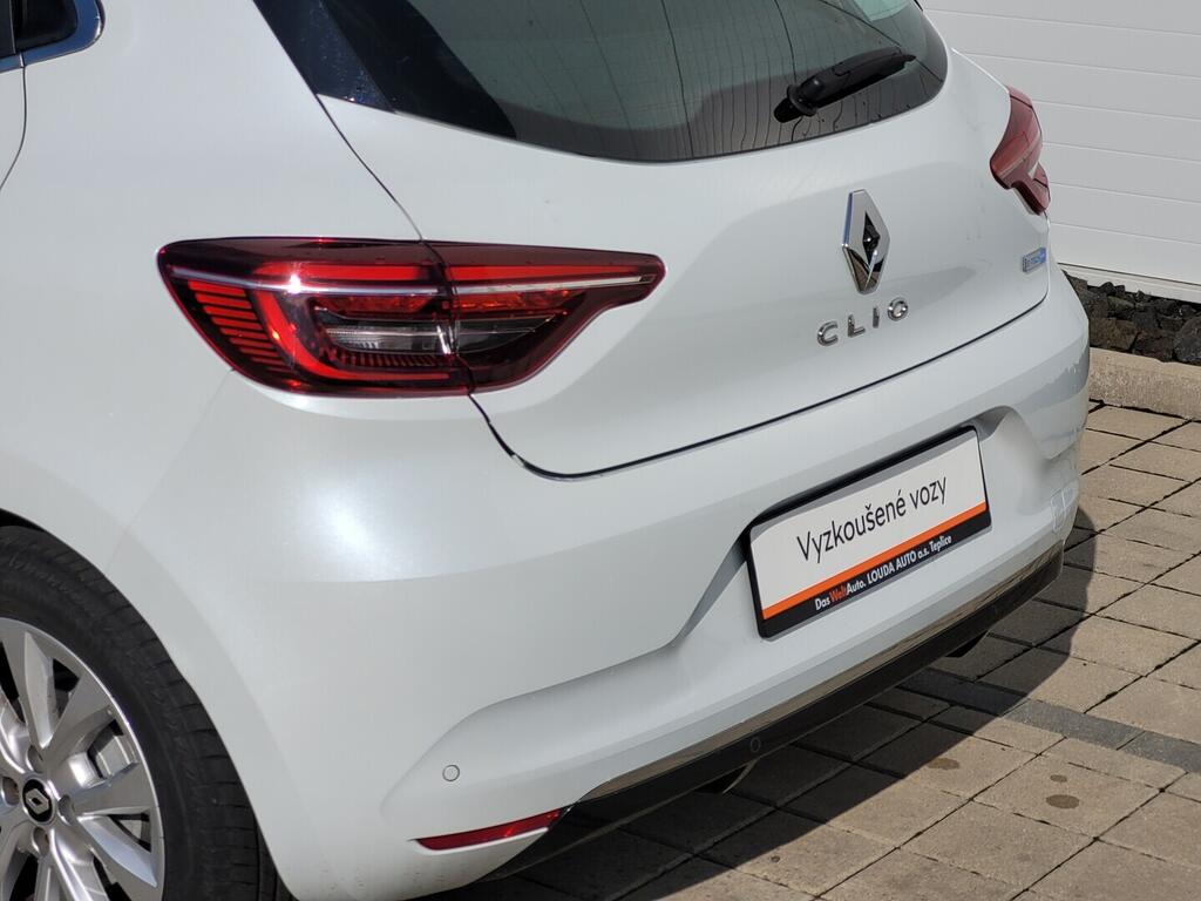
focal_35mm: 76
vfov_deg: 19.4
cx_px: 600
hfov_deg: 25.7
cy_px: 450
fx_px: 2637
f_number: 2.4
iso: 25
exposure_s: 1/2913
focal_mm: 7.12
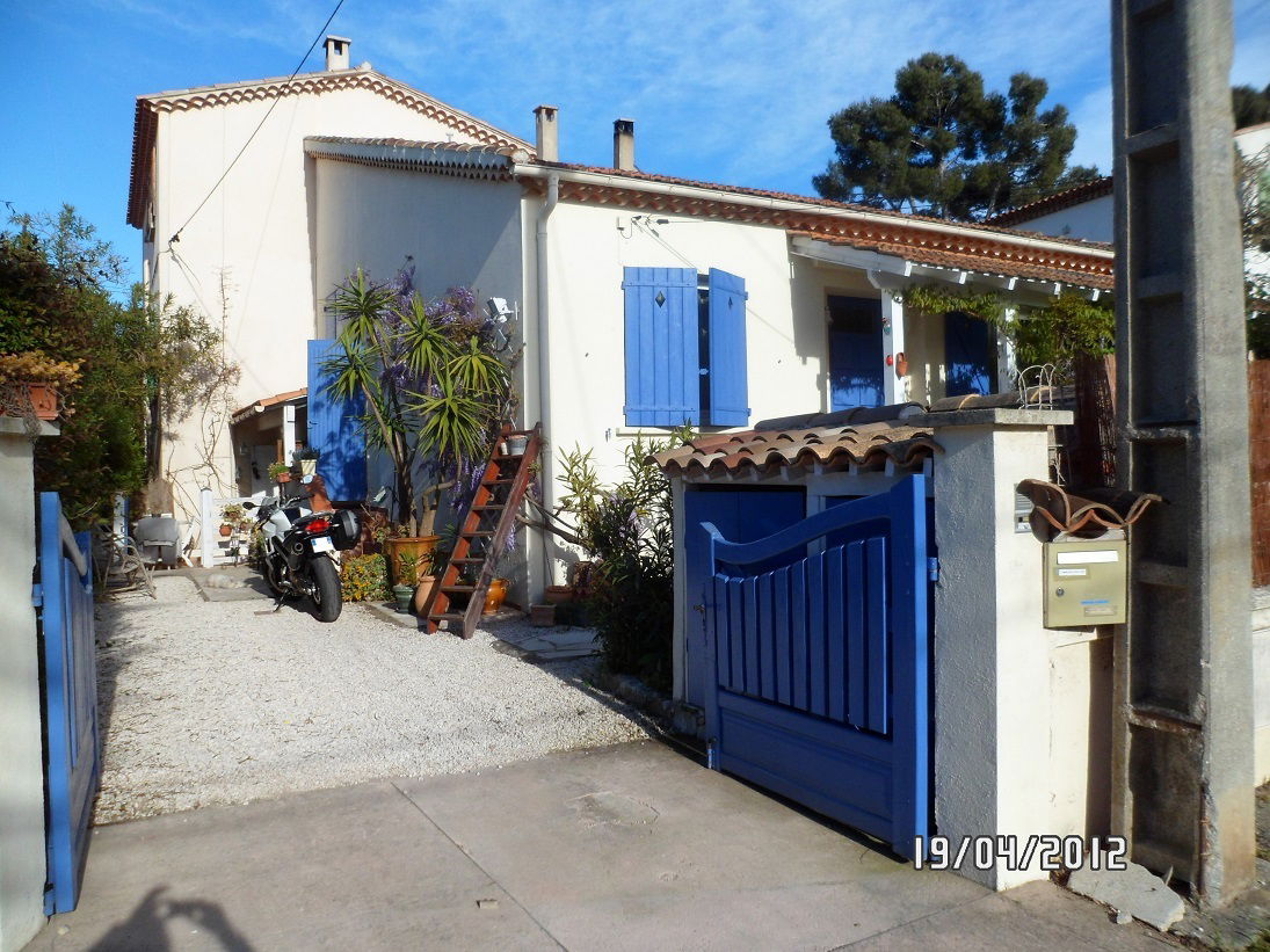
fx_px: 954
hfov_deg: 67.3
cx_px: 635
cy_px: 476
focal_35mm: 26
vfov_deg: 53.1
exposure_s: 1/750
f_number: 3.3
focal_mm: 4.9
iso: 80
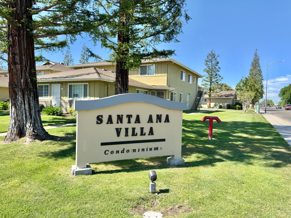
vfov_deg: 56.8
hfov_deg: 71.6
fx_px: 202
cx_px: 146
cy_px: 109
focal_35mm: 24
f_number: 1.78
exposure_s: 1/2703
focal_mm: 6.76
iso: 80
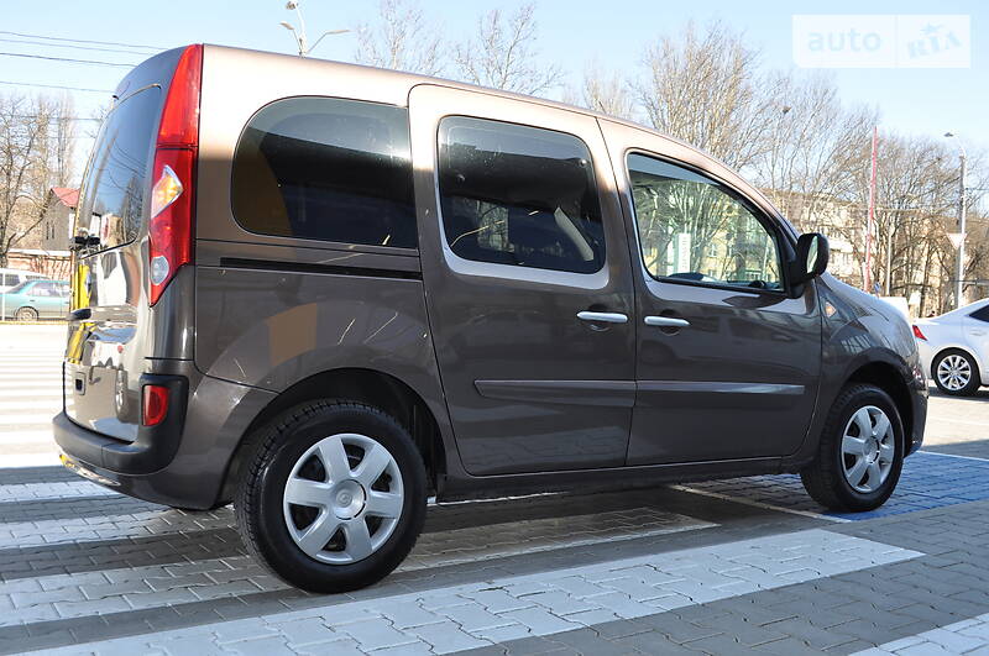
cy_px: 328
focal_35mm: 33
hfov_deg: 57.3
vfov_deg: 39.9
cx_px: 494
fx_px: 905
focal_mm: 22
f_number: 6.3
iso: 200
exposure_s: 1/200
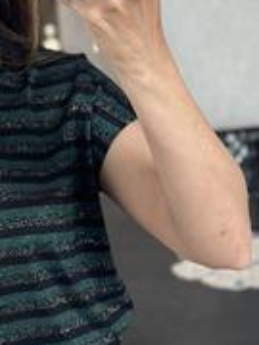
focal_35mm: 135
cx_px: -81
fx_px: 1347
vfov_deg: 14.6
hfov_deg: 10.7
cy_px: 165
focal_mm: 6.86
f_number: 1.78
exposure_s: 1/60
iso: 200
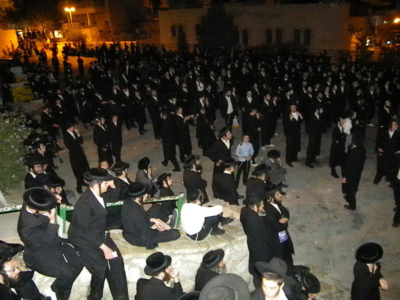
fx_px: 324
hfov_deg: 63.4
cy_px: 150
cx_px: 200
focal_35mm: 28
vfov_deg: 49.7
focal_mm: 5
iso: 3200
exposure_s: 1/26
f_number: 3.5
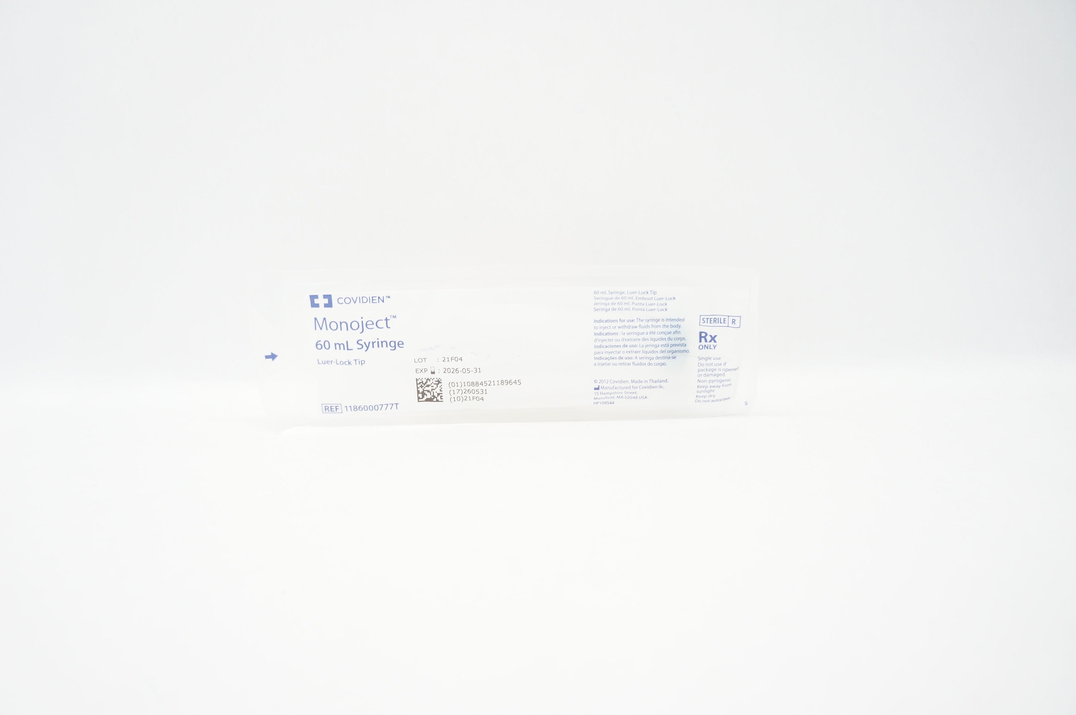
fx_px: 806
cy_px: 358
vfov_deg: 47.8
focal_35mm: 27
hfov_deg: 67.4
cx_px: 538
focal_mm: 18
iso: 400
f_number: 4
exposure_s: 1/80
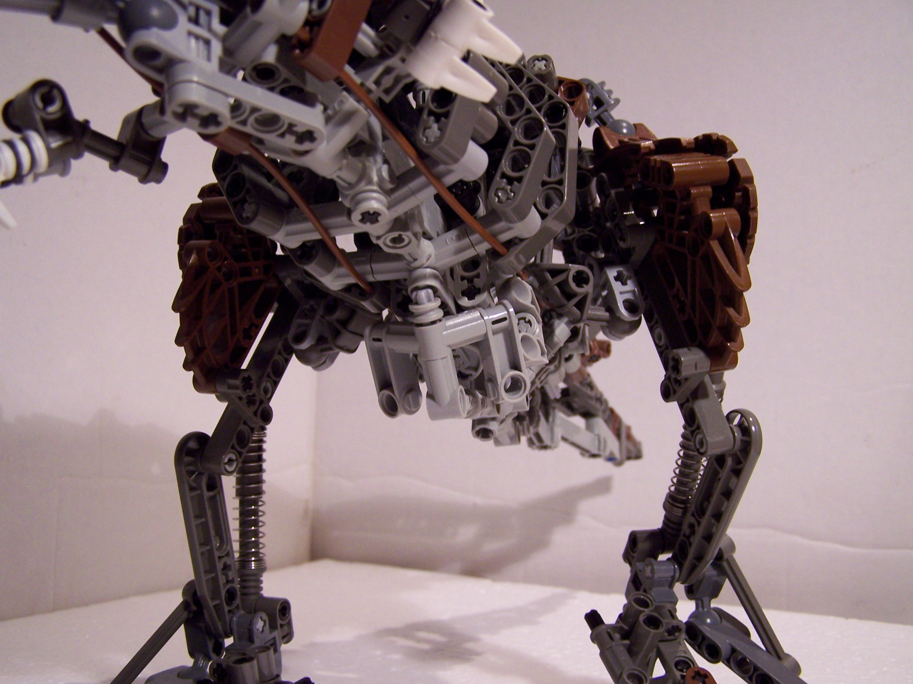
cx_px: 456
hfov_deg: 49.0
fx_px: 1002
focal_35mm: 38
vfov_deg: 37.7
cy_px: 342
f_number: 2.8
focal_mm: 6.3
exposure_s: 1/15
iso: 160
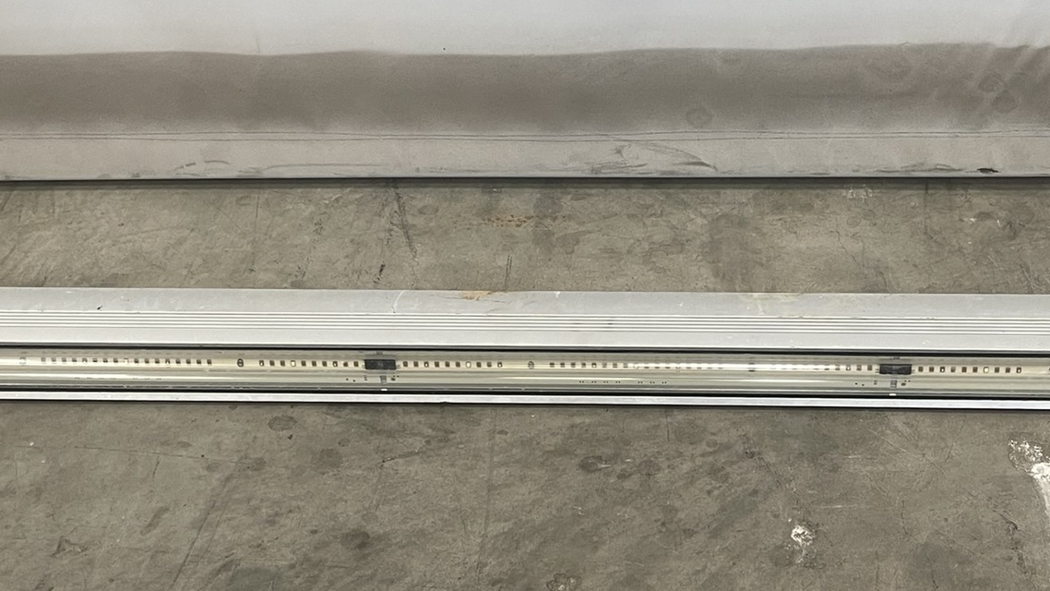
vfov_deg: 24.4
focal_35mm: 49
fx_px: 1364
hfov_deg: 41.9
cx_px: 636
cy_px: 304
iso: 125
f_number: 1.6
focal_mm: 5.1
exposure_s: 1/86
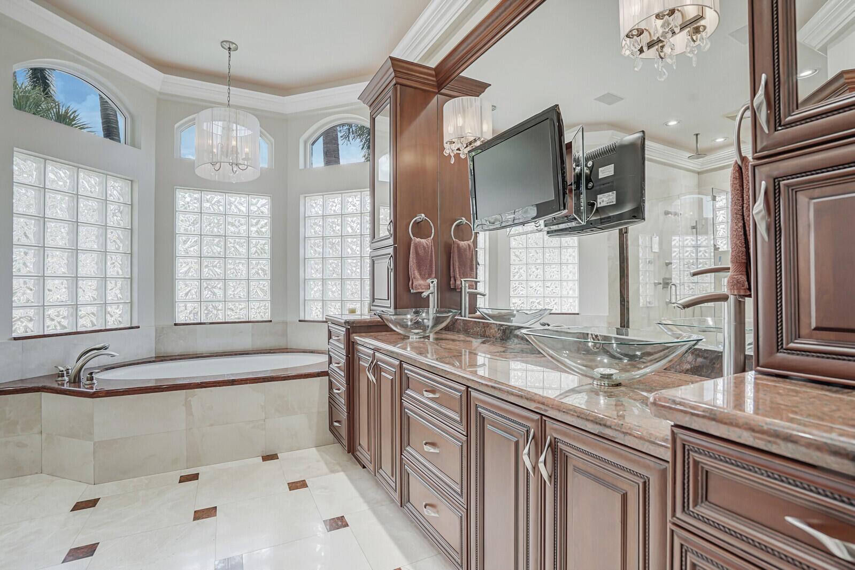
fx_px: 380
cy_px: 285
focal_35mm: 16
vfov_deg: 73.7
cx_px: 428
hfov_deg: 96.7
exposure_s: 1/100
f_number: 7.1
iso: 800
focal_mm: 16
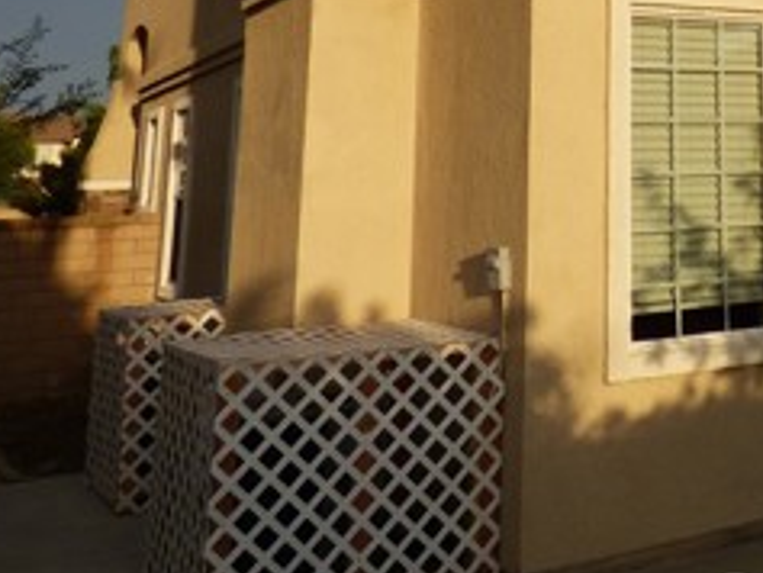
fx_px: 1191
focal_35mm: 54
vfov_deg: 24.4
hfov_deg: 31.6
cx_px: 831
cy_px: -122
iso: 100
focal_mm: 3.58
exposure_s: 1/1600
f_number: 2.8
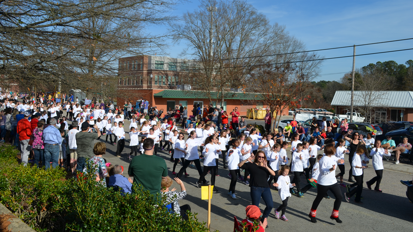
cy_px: 108
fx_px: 383
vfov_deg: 33.7
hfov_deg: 56.6
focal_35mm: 35
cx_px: 204
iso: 100
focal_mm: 22
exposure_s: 1/320
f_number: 9
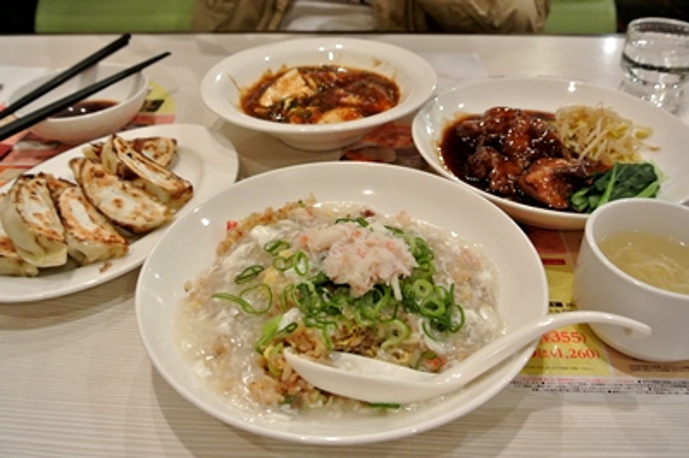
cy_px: 229
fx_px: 516
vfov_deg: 47.9
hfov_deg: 67.4
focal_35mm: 27
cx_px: 344
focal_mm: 10
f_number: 3.5
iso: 800
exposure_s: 1/60
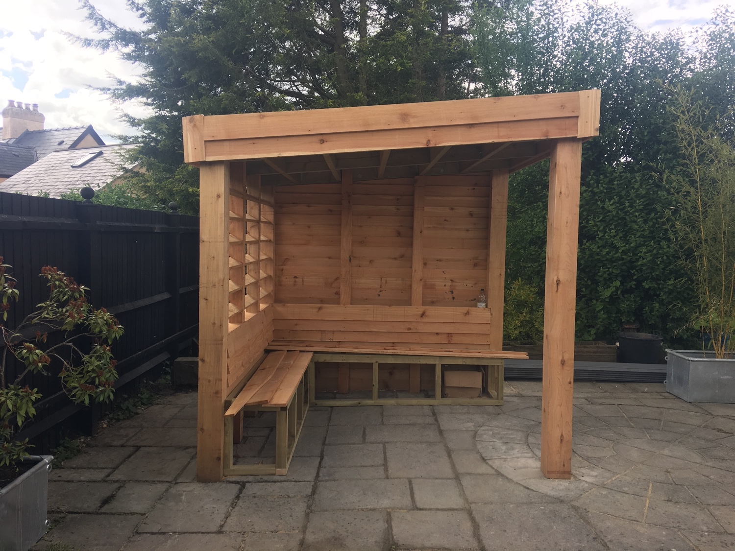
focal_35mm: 29
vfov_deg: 48.2
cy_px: 276
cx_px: 368
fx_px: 616
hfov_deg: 61.7
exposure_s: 1/240
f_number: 2.2
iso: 25
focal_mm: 4.15
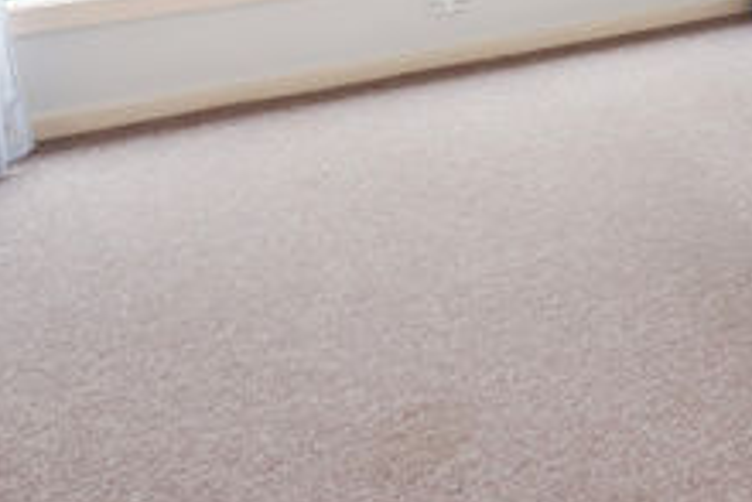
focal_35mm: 51
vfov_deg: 20.4
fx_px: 1066
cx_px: 646
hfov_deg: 36.9
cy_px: -352
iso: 200
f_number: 7.1
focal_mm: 14
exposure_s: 1/40
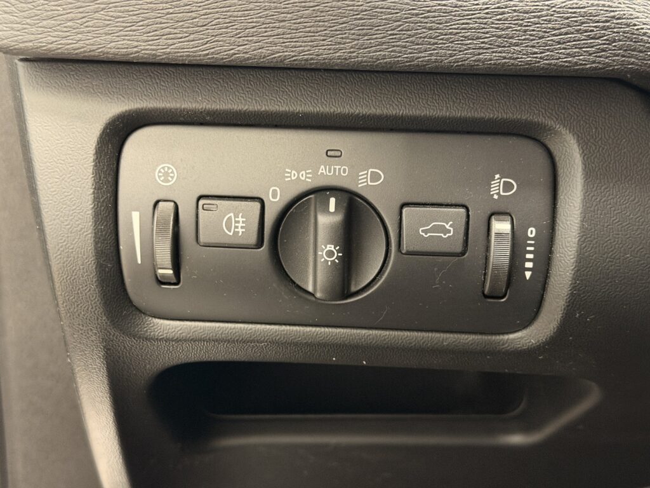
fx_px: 901
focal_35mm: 48
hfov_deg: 39.7
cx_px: 325
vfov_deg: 30.3
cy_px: 244
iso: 800
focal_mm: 6.76
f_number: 1.78
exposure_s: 1/26
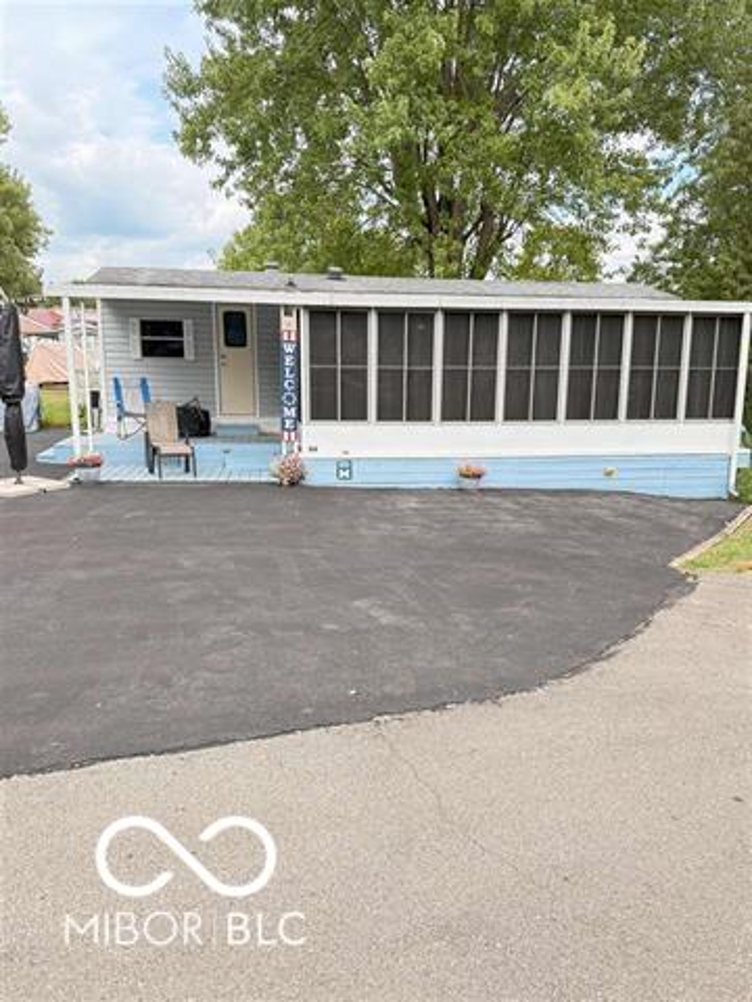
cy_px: 501
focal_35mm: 24
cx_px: 376
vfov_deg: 71.6
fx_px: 695
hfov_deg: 56.8
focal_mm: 6.76
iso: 100
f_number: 1.78
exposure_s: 1/868
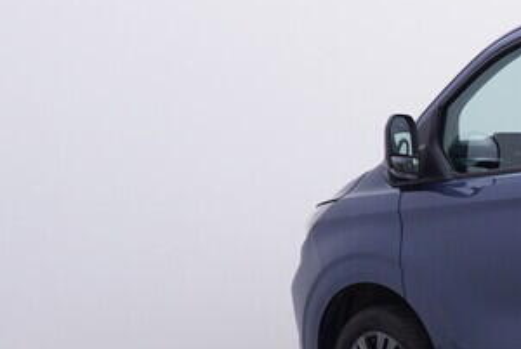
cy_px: 307
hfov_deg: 20.8
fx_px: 1112
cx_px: 860
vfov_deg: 17.6
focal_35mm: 77
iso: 200
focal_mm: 15
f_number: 5
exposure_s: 1/80
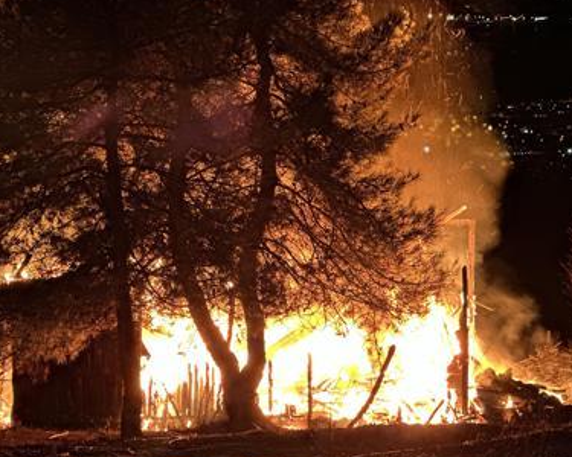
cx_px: 191
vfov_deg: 14.1
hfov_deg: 17.6
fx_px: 1845
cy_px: 251
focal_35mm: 109
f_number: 2.8
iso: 640
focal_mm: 9
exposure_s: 1/15
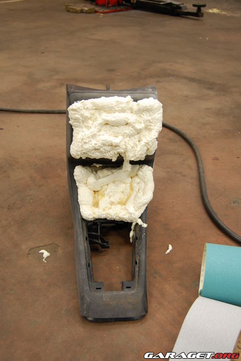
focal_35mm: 39
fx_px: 392
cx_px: 120
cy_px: 180
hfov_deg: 34.2
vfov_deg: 49.6
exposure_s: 1/30
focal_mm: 26
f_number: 4.2
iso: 560
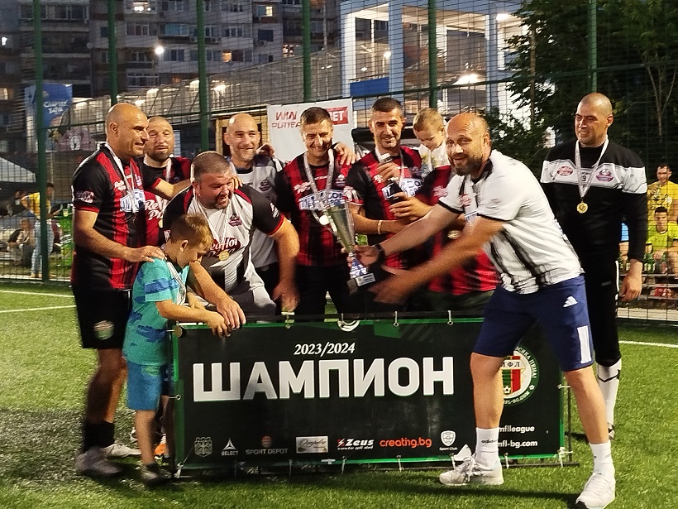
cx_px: 339
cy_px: 254
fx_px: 1038
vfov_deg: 27.5
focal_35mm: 53
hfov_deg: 36.2
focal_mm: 5.31
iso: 500
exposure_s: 1/17
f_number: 1.7
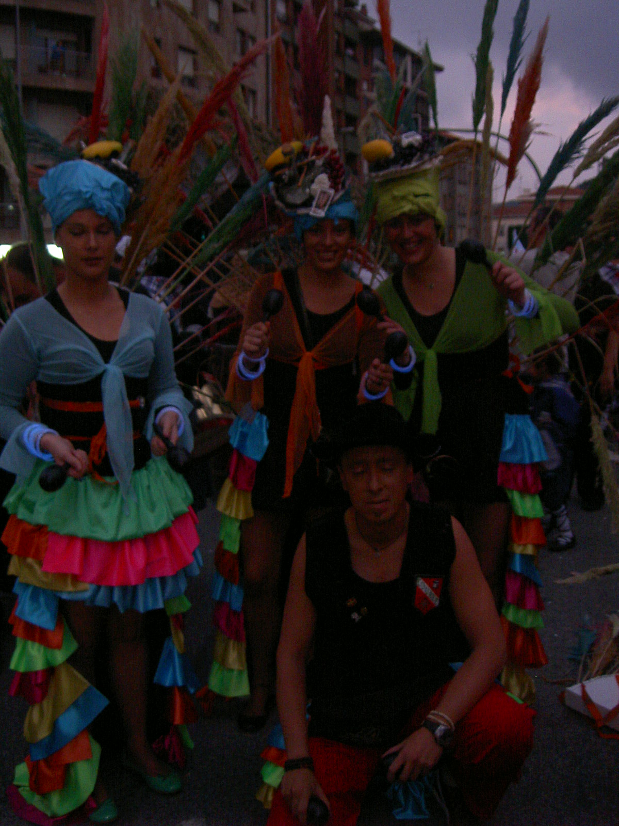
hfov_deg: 36.8
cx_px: 310
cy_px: 413
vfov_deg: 47.9
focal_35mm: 39
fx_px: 930
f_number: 2.8
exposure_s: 1/59.5
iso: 100
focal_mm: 8
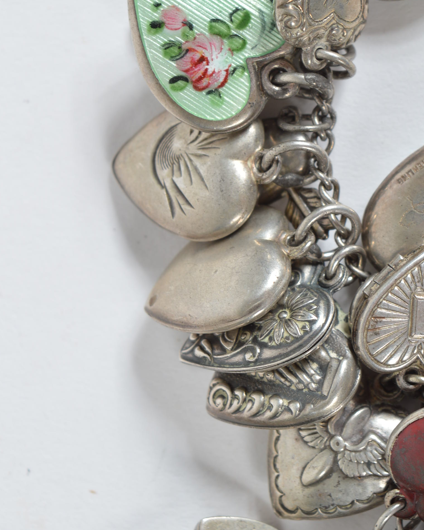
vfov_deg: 15.8
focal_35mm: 122
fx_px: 1910
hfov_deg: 12.7
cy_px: 174
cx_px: 276
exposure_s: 1/125
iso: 100
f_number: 9
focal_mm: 55
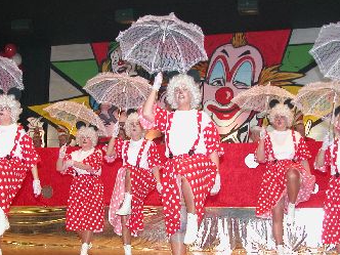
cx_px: 159
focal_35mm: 59
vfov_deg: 24.6
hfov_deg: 32.7
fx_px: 580
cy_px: 186
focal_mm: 8.9
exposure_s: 1/60
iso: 200
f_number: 2.8
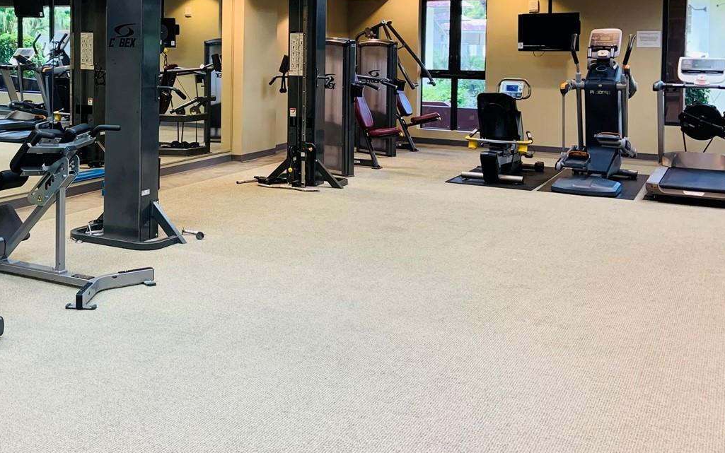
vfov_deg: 29.1
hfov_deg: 45.4
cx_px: 235
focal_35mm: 43
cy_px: 79
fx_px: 850
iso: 160
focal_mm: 4.25
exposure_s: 1/60
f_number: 1.8
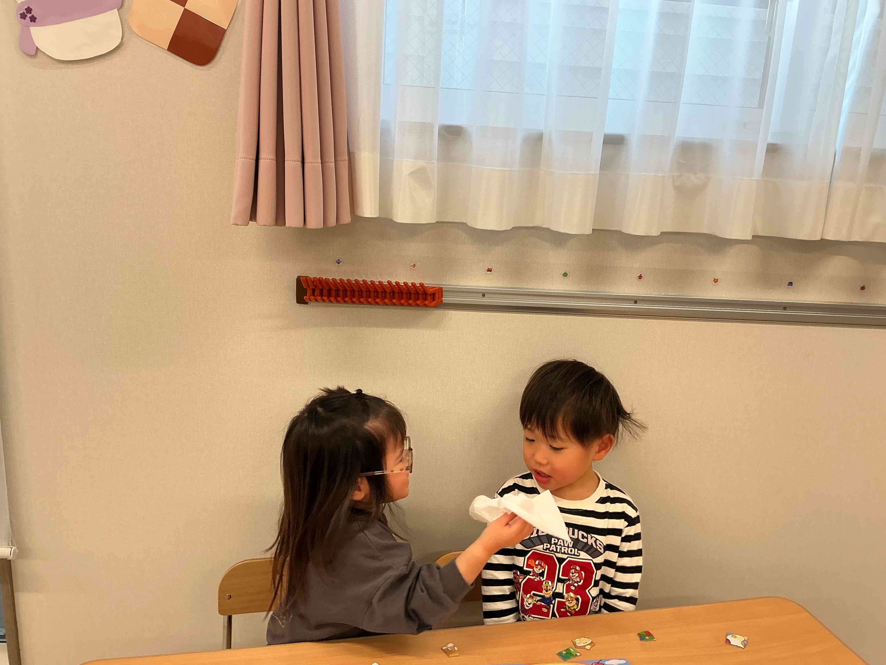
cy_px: 332
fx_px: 742
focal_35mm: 29
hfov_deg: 61.7
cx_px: 443
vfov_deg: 48.2
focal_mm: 3
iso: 40
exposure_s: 1/120
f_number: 1.8
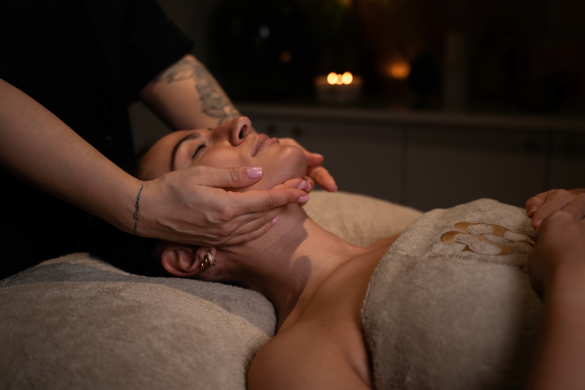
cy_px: 195
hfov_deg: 50.7
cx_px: 292
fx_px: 617
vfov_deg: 35.1
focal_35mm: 38
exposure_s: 1/100
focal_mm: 38
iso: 250
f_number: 2.8
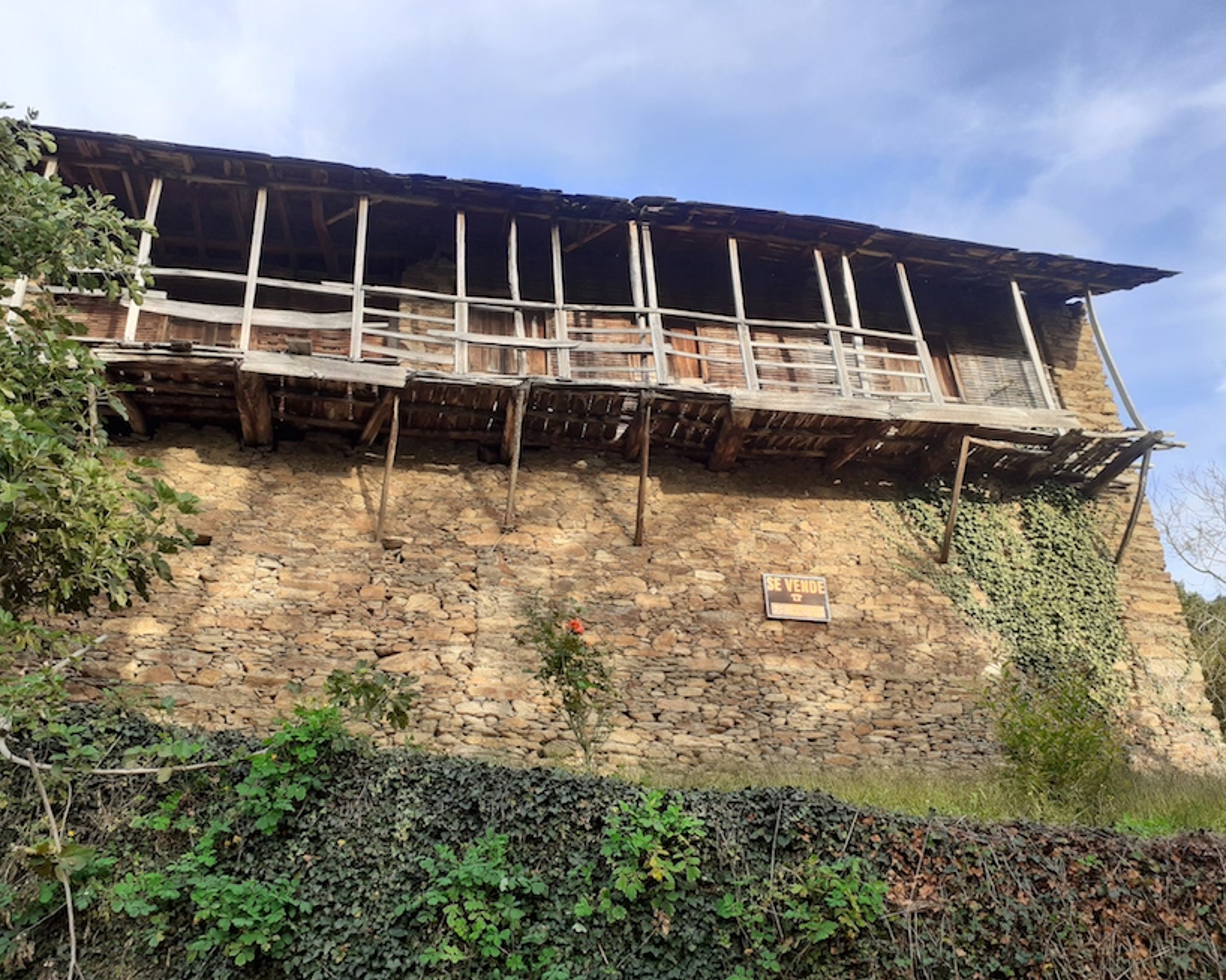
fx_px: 1052
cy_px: 498
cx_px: 598
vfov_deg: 50.0
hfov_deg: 60.5
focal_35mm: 29
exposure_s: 1/321
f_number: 1.9
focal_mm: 3.6
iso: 40
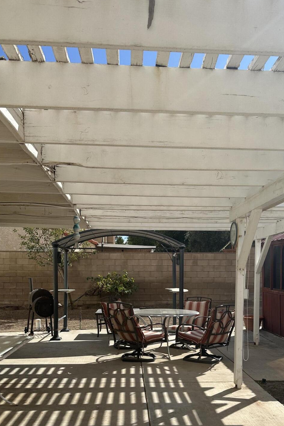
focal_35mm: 35
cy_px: 295
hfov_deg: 37.8
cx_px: 158
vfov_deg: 53.0
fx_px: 414
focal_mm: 6.86
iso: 80
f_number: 1.78
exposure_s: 1/6211
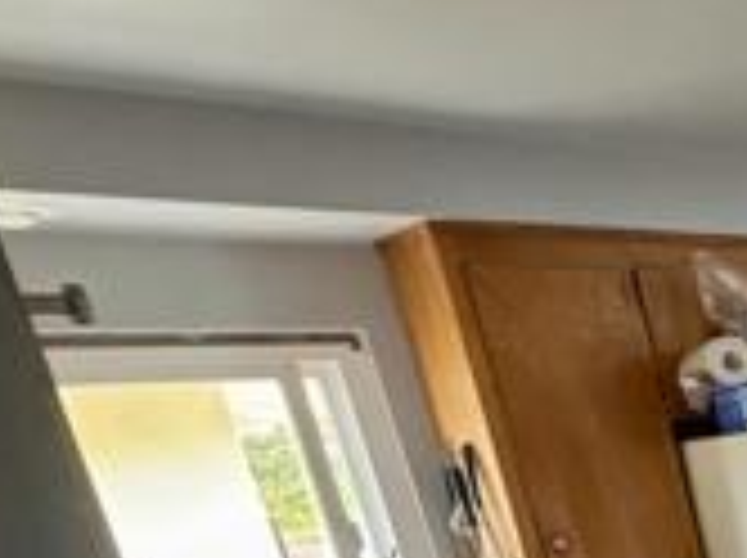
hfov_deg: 23.2
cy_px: 774
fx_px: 1164
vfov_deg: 23.1
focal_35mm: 54
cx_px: 1274
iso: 1250
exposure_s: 1/60
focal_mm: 2.22
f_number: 2.2
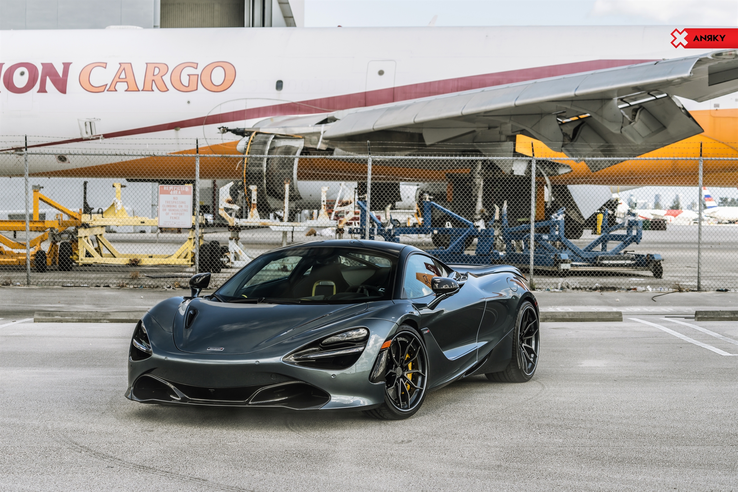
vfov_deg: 18.2
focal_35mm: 75
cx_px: 369
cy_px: 246
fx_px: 1537
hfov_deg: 27.0
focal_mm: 75
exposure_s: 1/125
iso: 250
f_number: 6.3
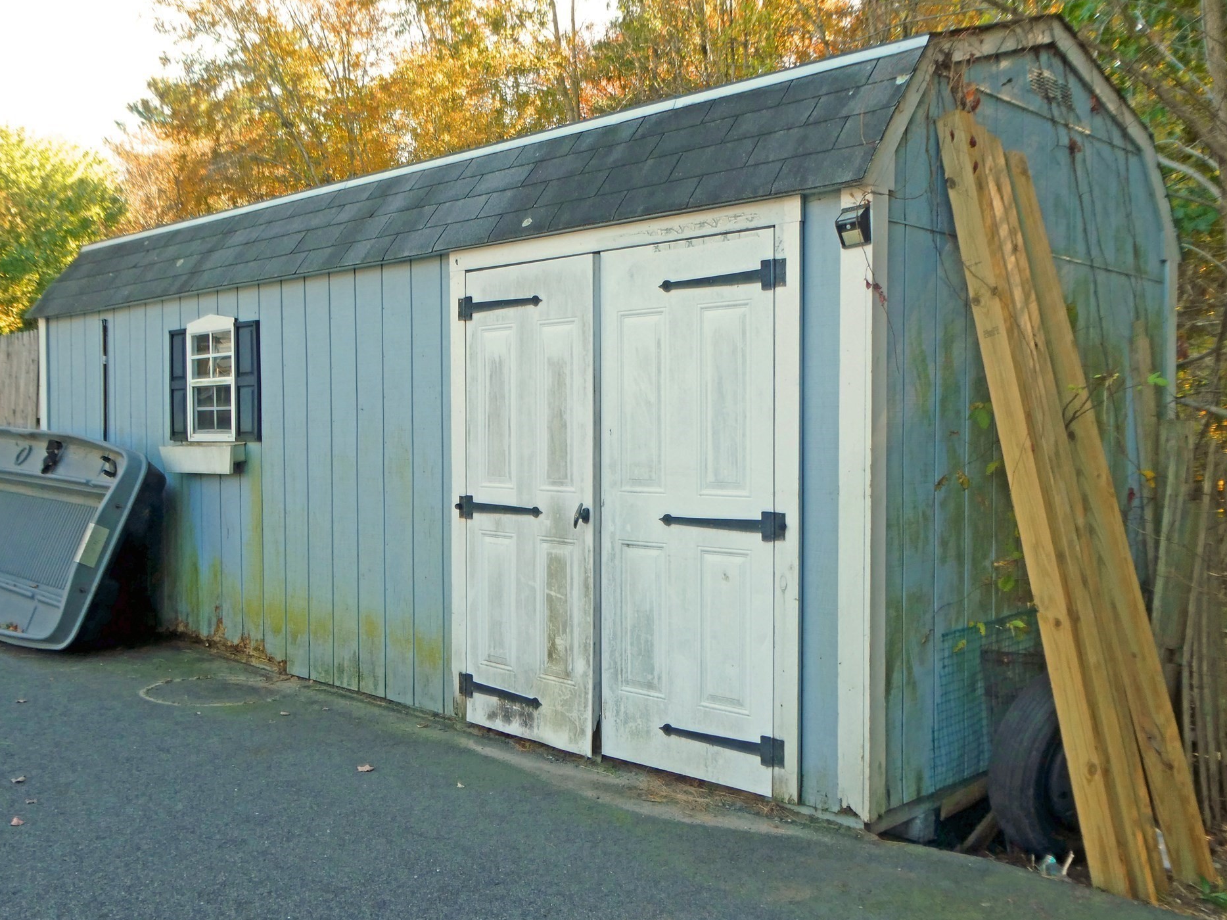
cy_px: 471
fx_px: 1205
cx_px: 563
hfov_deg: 53.9
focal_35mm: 34
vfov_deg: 41.8
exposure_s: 1/125
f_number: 3.5
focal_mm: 5.4
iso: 80
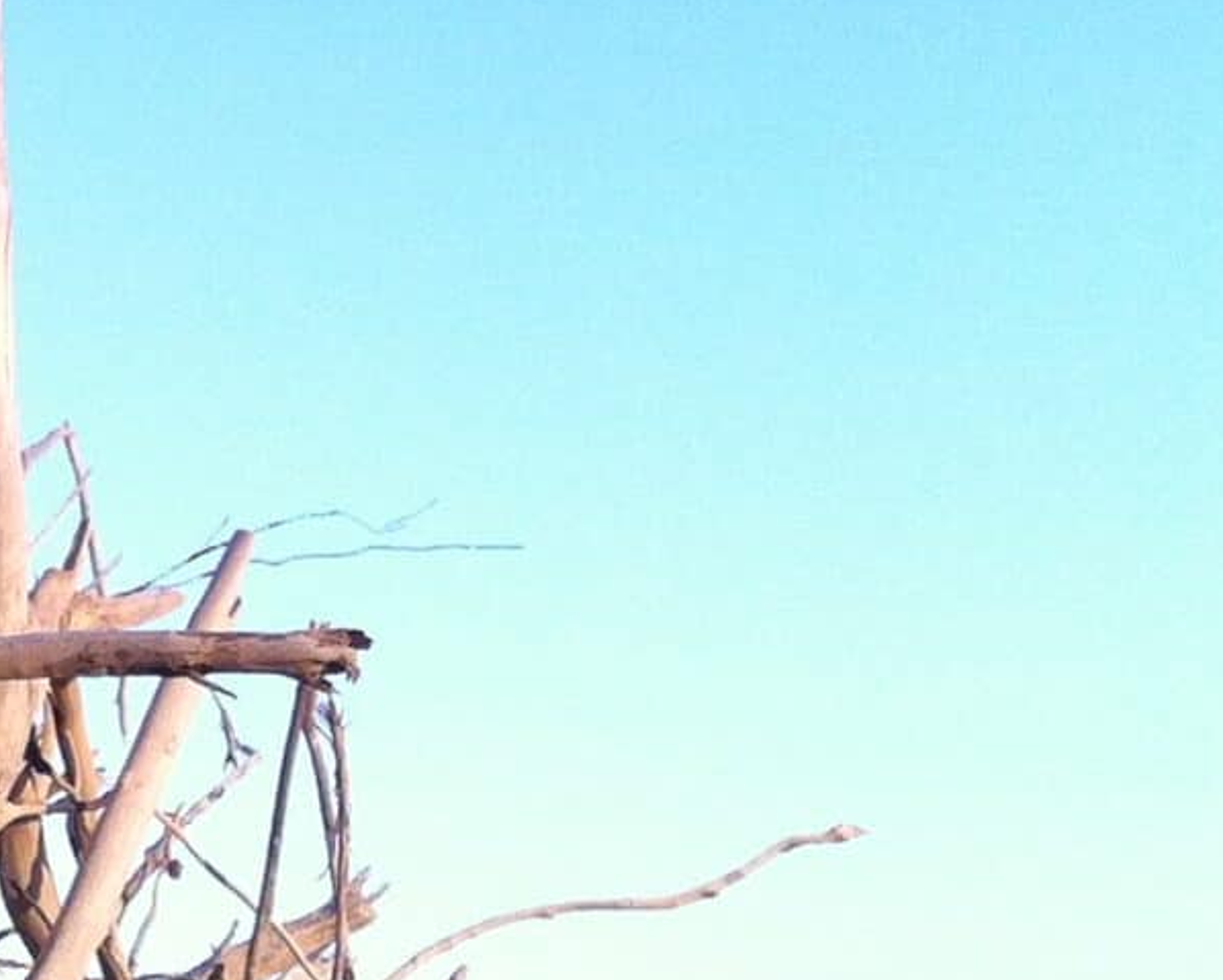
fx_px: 5287
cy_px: 1946
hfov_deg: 12.3
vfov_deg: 9.8
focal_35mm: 146
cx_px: -794
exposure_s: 1/238
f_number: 2.8
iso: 80
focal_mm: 3.85
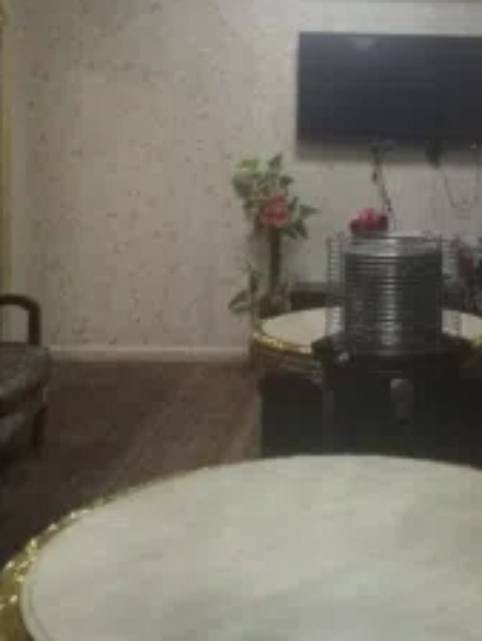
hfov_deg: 29.7
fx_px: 890
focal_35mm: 48
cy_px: 208
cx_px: 374
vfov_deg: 39.1
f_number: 2
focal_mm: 2.79
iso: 646
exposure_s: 1/33.3
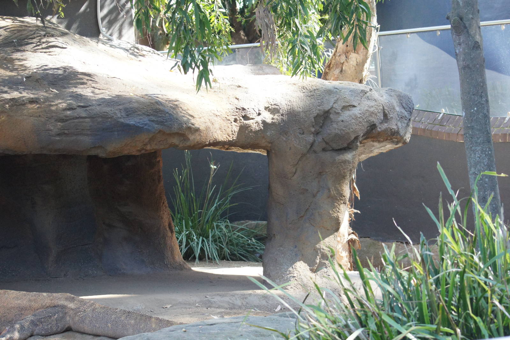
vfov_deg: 12.2
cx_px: 255
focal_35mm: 112
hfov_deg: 18.2
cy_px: 170
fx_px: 1593
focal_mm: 75
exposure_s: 1/250
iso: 1600
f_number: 6.3
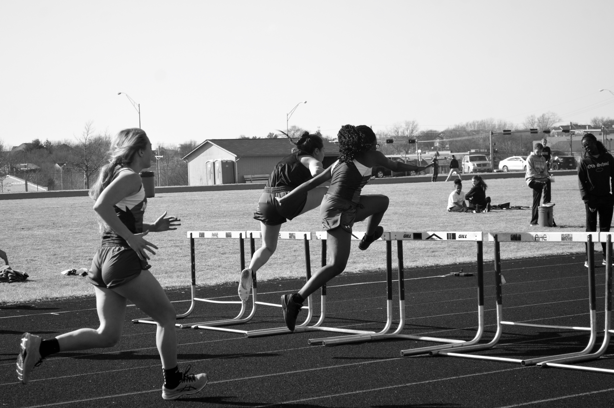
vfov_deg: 16.5
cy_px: 204
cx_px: 307
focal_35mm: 82
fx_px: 1406
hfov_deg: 24.6
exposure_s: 1/1250
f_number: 5.6
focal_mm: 55
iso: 400
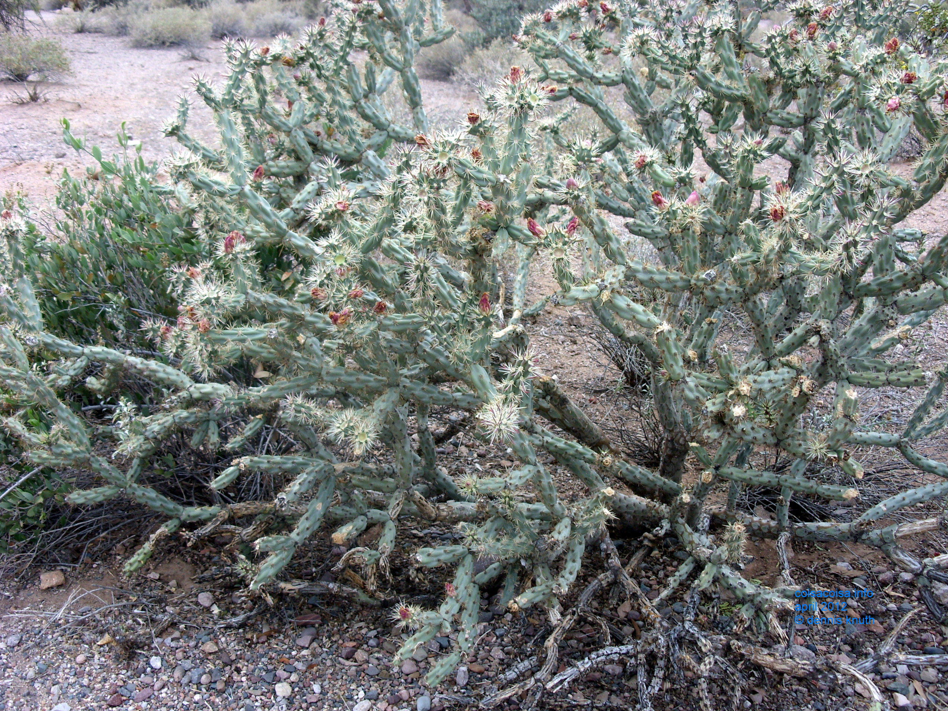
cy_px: 352
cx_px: 481
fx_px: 1068
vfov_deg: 36.8
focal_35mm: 39
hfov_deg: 47.9
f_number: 2.8
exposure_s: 1/42
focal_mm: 6.3
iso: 50
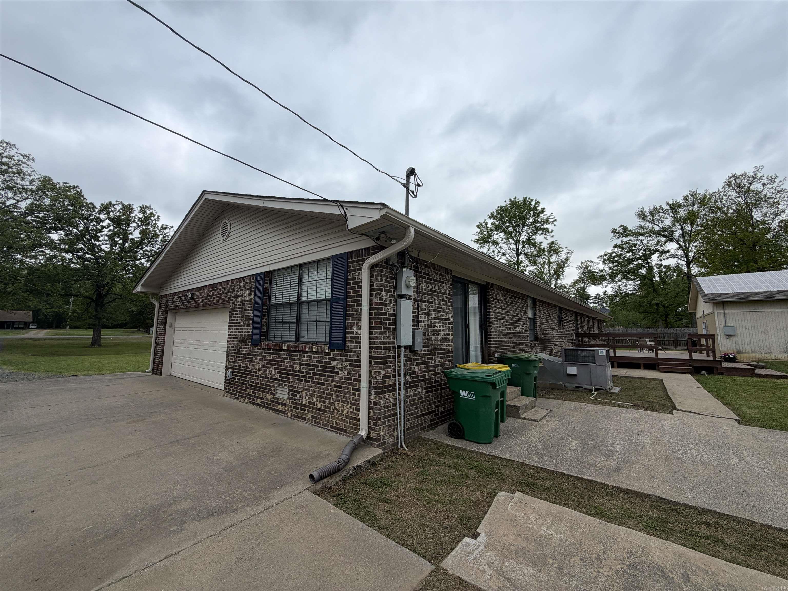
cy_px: 296
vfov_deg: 85.7
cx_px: 394
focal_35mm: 14
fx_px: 319
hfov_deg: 102.1
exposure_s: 1/506
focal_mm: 2.22
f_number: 2.2
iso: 40
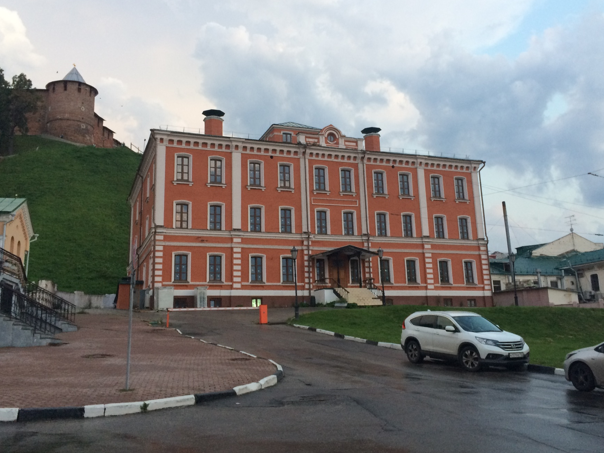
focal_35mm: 34
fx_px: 593
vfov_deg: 41.7
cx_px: 307
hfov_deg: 54.0
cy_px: 192
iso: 125
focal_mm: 4.15
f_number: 2.2
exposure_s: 1/33
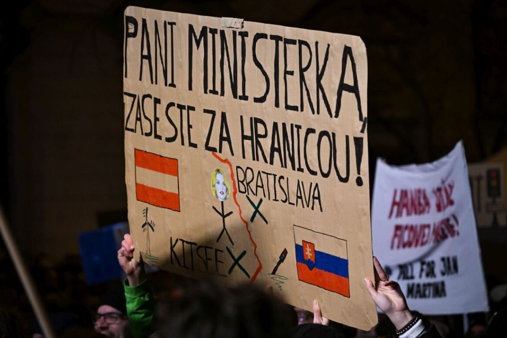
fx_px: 1746
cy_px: 168
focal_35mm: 124
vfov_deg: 11.1
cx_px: 247
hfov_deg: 16.5
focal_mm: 120
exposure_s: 1/250
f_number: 4
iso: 2200
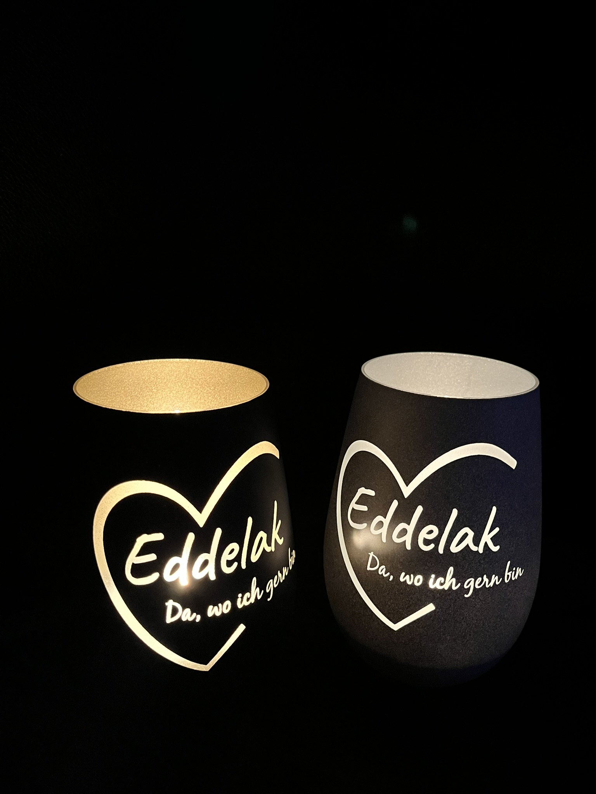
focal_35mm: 26
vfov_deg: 67.3
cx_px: 298
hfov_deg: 53.1
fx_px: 597
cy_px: 397
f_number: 1.6
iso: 640
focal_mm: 5.1
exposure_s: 1/30
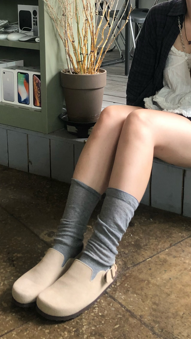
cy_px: 87
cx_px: 149
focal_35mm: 47
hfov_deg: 25.1
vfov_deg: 42.5
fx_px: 423
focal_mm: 3.99
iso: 25
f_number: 1.8
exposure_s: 1/30
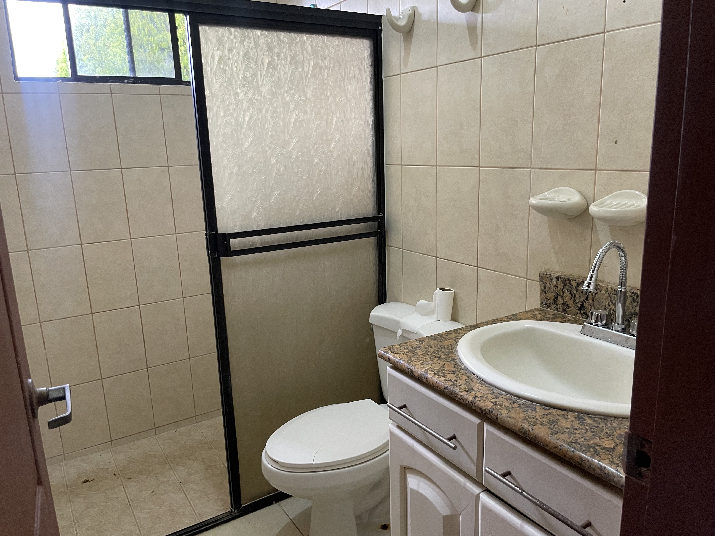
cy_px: 268
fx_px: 537
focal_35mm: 26
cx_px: 358
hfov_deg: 67.3
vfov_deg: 53.1
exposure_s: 1/60
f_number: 1.6
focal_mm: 4.2
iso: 160
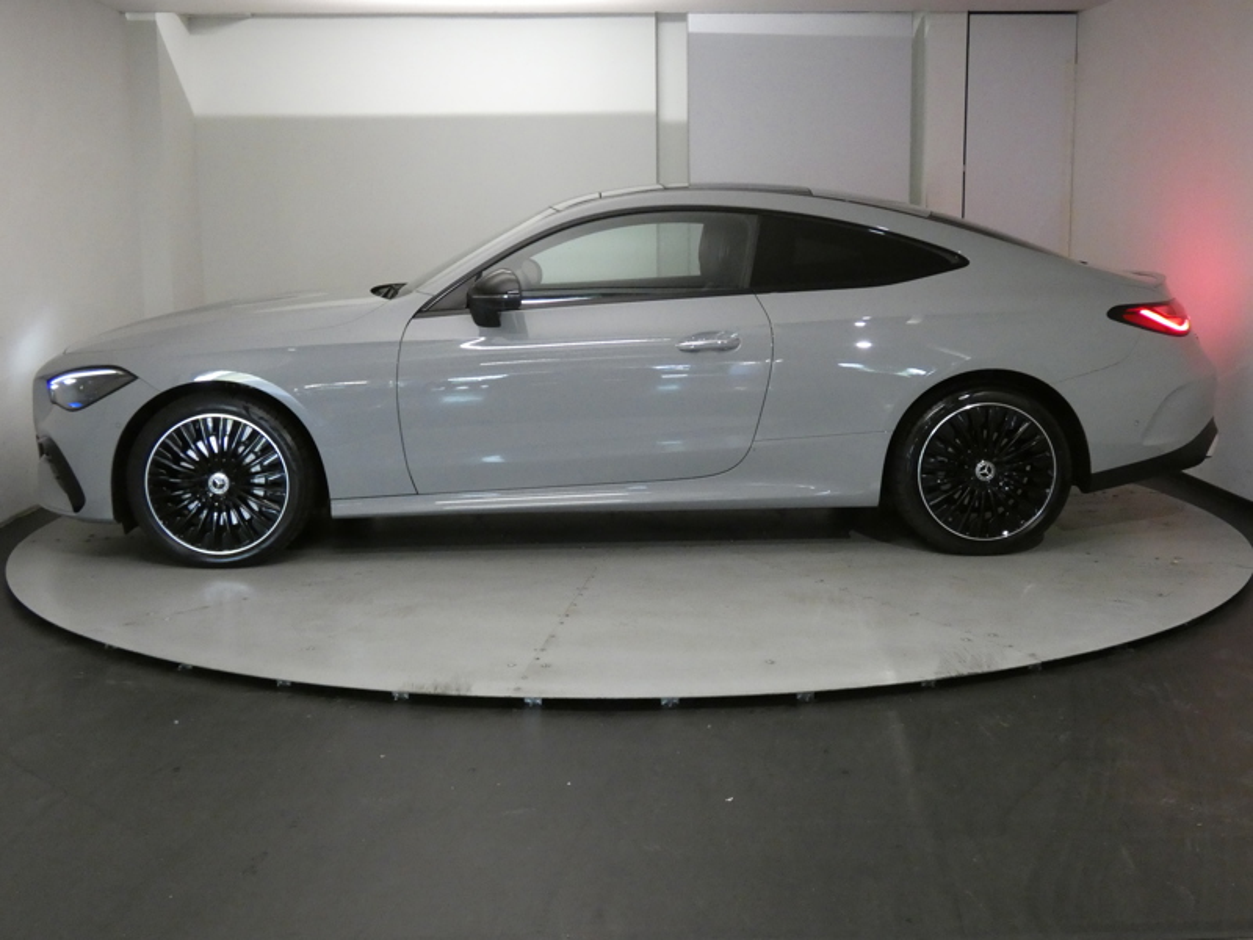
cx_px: 626
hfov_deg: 45.8
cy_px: 470
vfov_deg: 35.1
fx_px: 1484
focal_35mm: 41
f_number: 3.6
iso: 1000
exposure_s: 1/80
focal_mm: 7.3
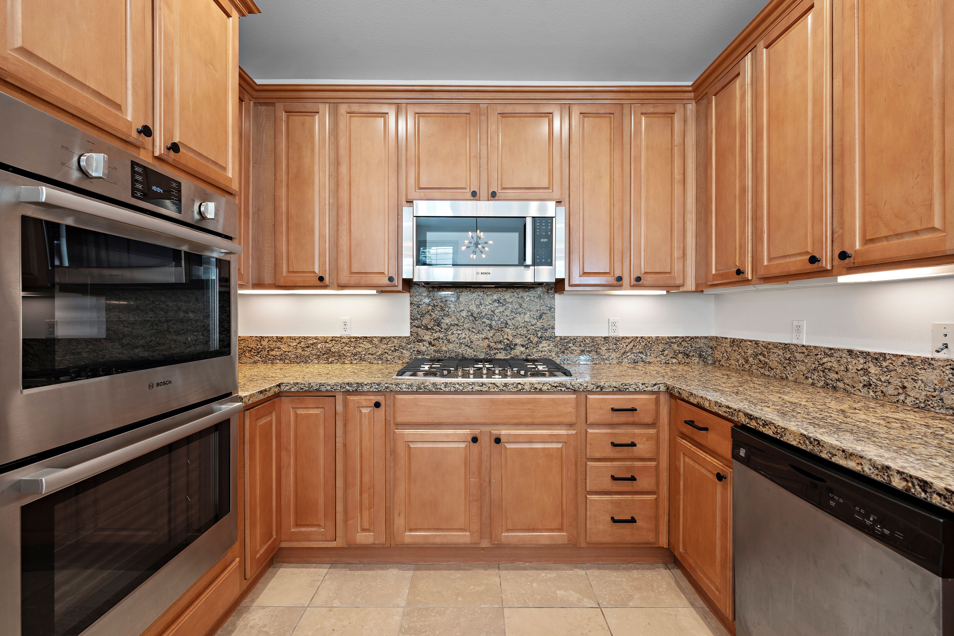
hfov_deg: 104.3
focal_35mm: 14
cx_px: 477
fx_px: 371
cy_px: 318
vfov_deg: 81.2
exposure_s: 1/2
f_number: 8
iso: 320
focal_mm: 14
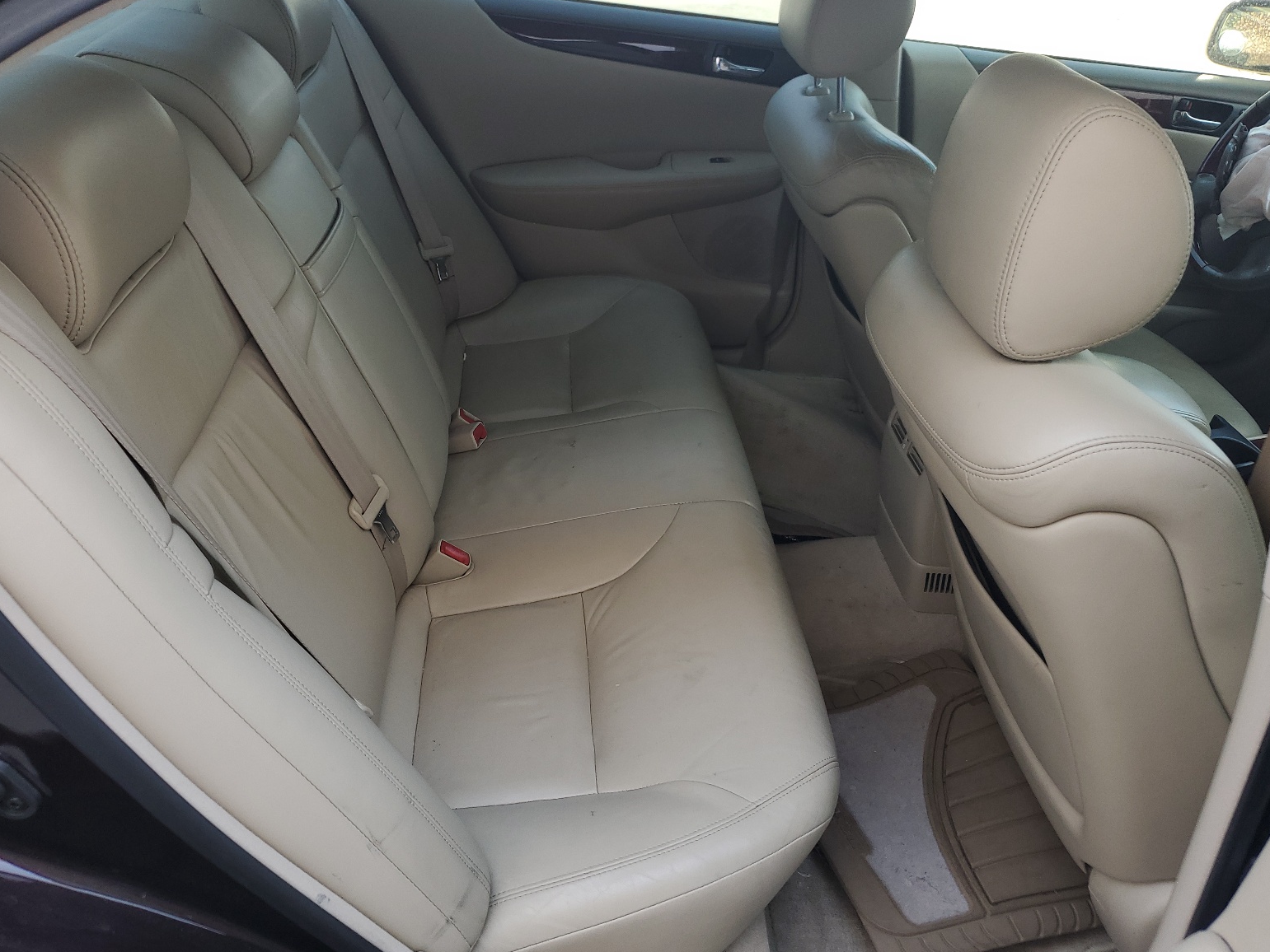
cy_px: 474
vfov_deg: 51.4
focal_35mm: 27
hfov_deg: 65.3
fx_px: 991
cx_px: 630
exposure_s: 1/217
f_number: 1.5
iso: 50
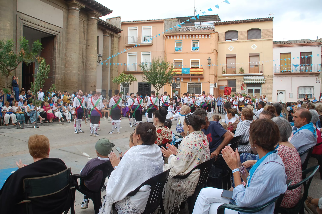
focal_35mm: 27
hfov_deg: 67.5
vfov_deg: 47.8
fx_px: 241
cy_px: 107
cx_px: 161
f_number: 5.6
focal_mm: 18
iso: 200
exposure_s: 1/125
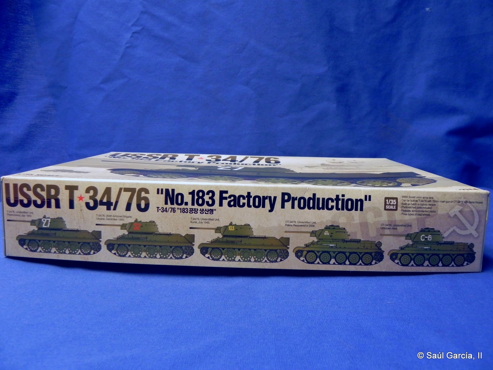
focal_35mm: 29
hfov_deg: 61.7
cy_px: 185
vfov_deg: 48.2
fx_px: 413
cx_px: 246
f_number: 2.8
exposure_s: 1/30
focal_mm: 5.2
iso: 324
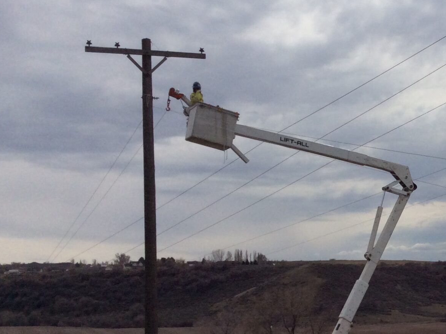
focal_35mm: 70
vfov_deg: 21.0
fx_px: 902
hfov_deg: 25.8
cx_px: 485
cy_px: 186
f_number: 2.4
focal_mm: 3.3
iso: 32
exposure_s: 1/4405
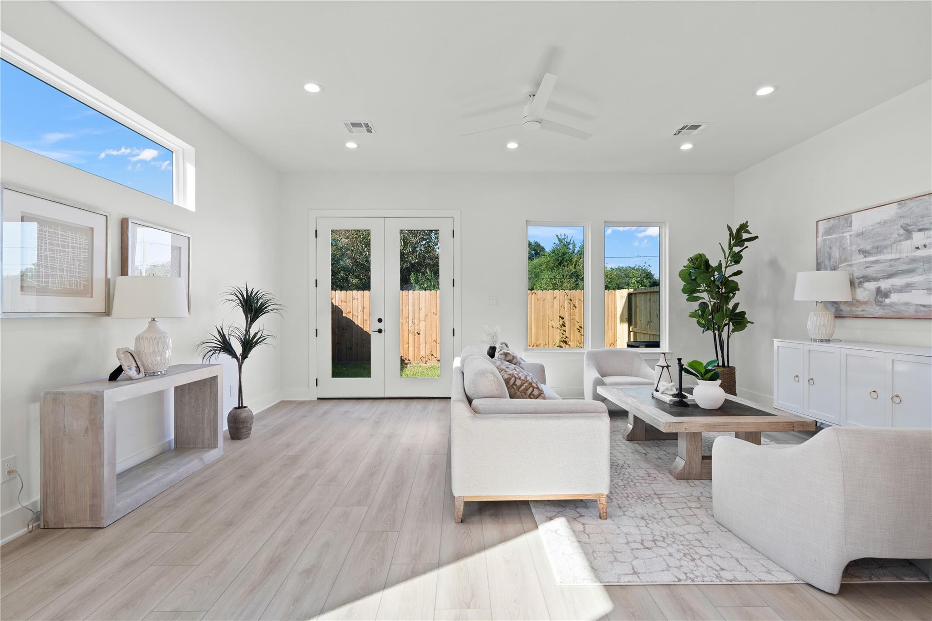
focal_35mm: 16
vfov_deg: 73.7
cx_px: 466
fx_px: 414
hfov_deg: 96.7
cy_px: 310
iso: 200
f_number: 9
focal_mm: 16
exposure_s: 1/8
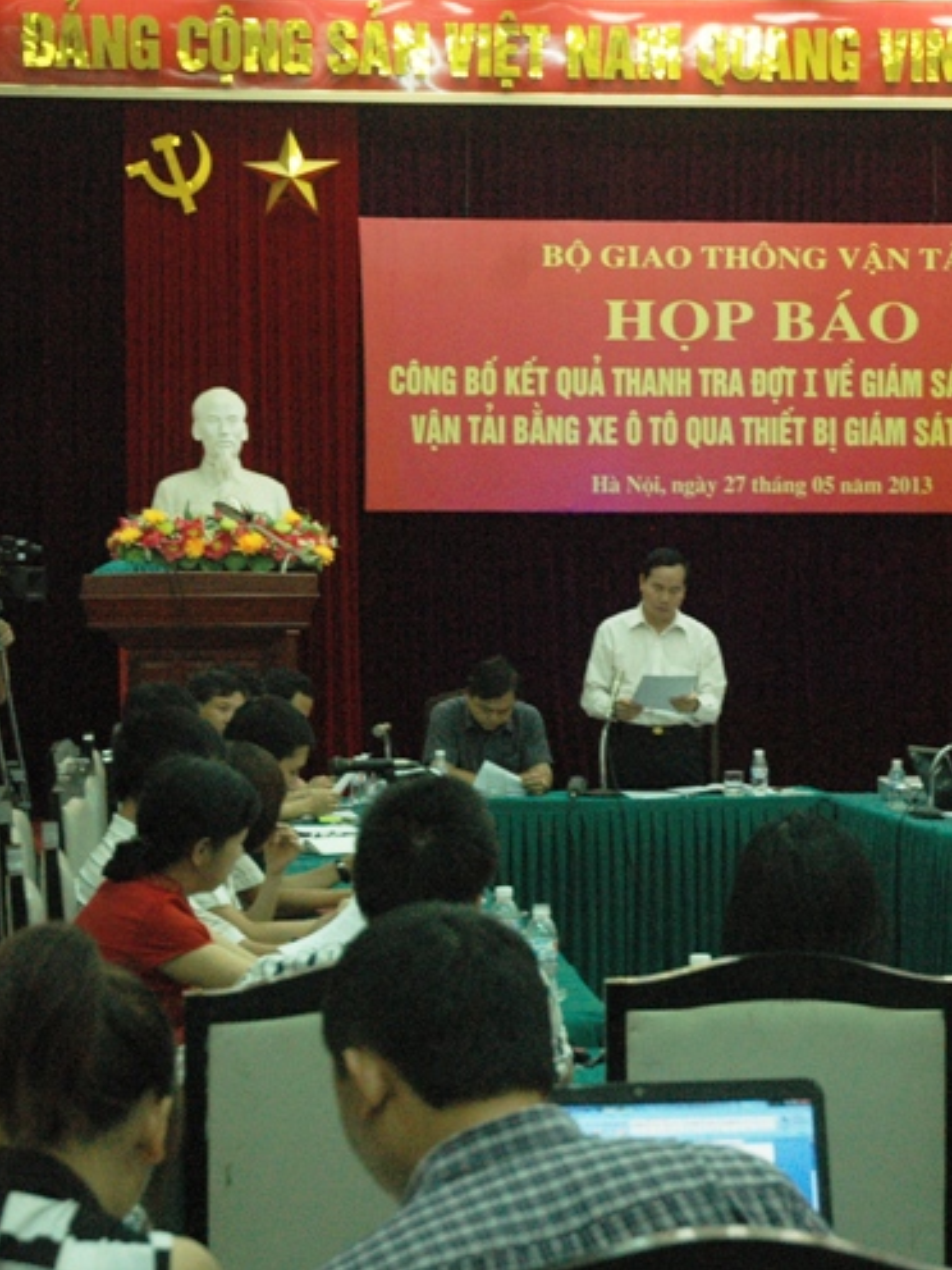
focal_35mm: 83
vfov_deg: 23.6
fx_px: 3044
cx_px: 507
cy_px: 632
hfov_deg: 17.8
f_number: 4.2
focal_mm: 38
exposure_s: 1/60
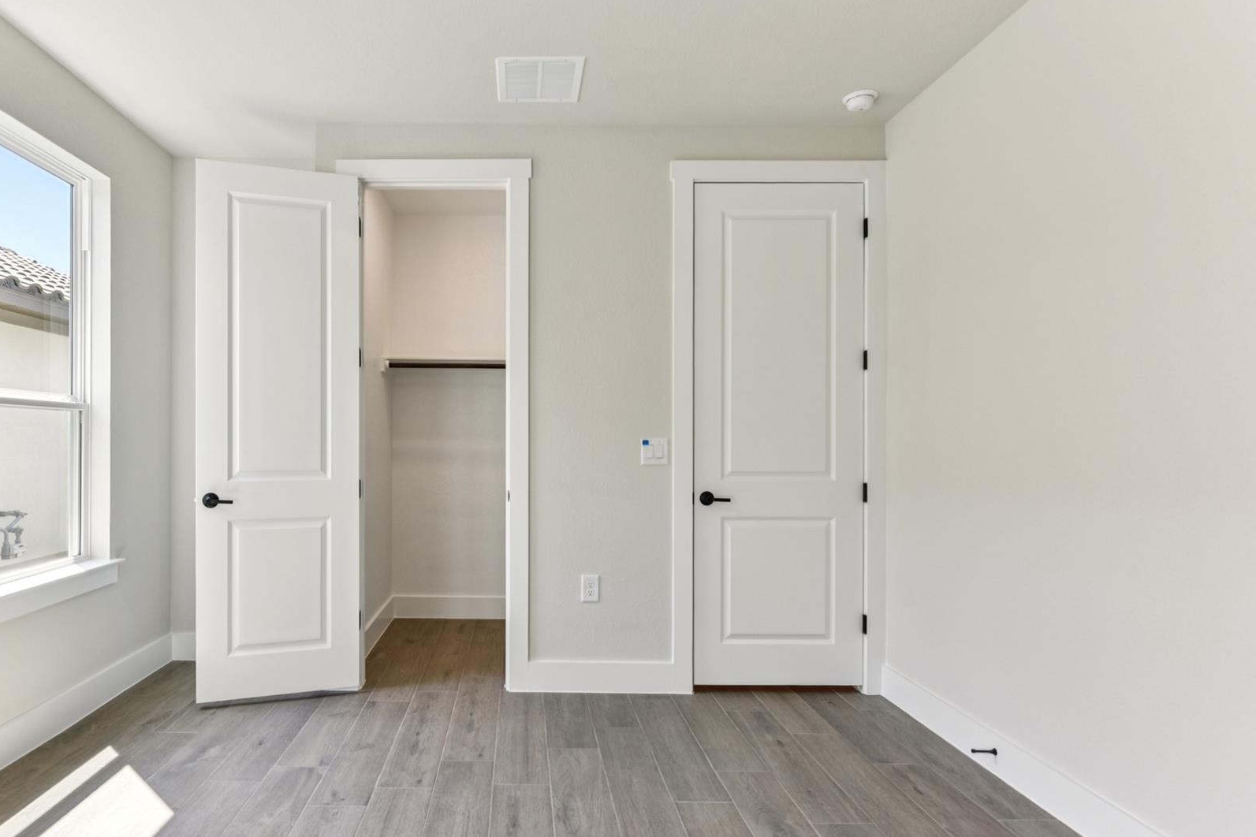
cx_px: 513
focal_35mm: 18
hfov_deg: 89.0
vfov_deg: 67.3
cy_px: 440
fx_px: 628
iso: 100
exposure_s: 1/25
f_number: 8
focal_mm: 14
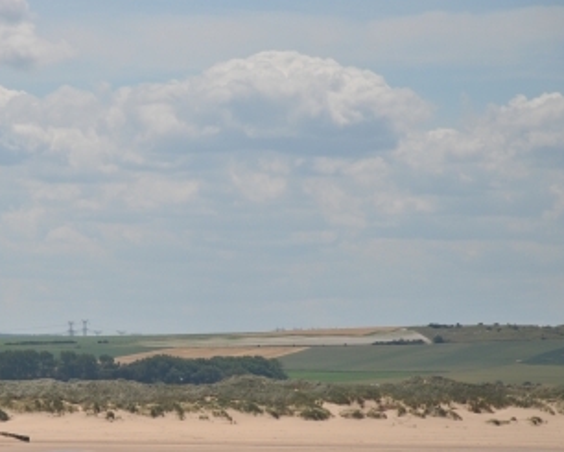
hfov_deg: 6.7
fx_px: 4841
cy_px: 335
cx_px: 39
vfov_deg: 5.3
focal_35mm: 290
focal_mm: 105
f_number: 6.3
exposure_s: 1/640
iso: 100
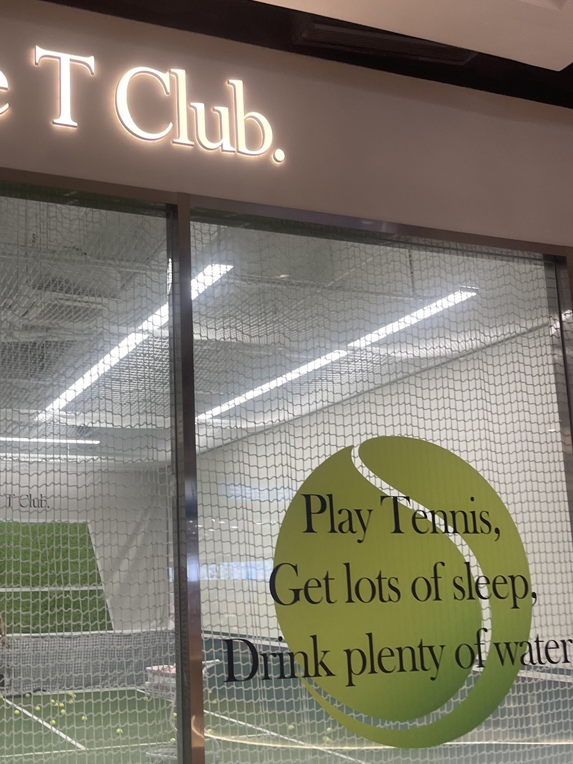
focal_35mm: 39
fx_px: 861
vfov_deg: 47.7
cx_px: 155
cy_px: 441
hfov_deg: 36.1
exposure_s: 1/111
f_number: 1.6
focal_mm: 5.1
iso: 80
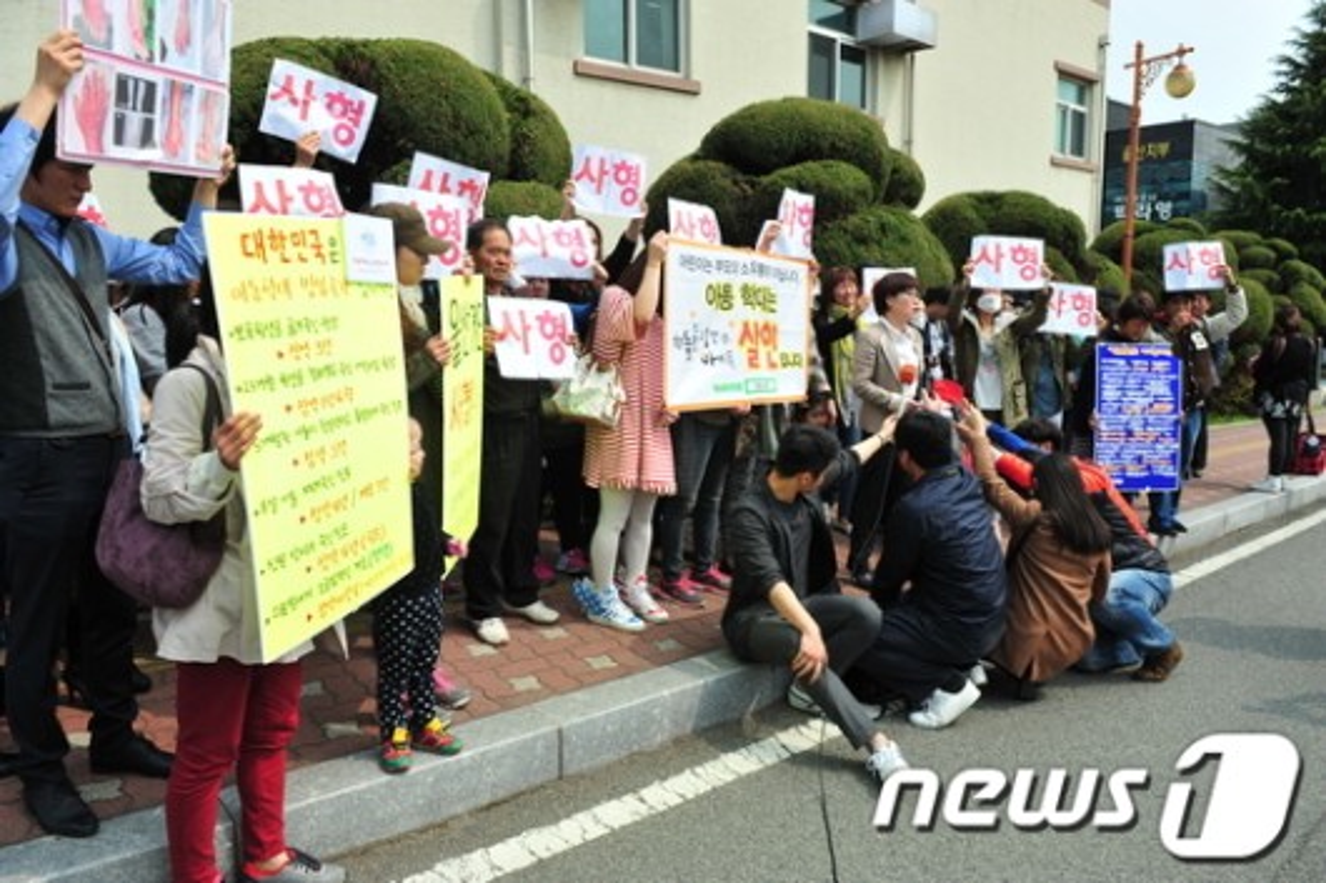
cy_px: 442
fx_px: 884
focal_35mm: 24
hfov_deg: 73.8
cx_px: 663
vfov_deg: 53.1
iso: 200
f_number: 6.3
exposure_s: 1/500
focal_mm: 24
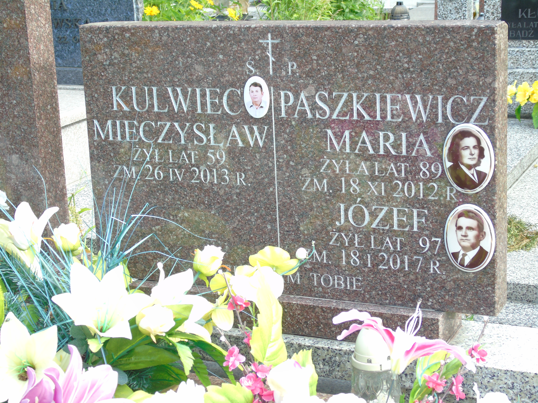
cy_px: 202
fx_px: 1103
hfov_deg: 27.4
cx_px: 269
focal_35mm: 71
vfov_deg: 20.7
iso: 80
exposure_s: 1/60
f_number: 4.7
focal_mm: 13
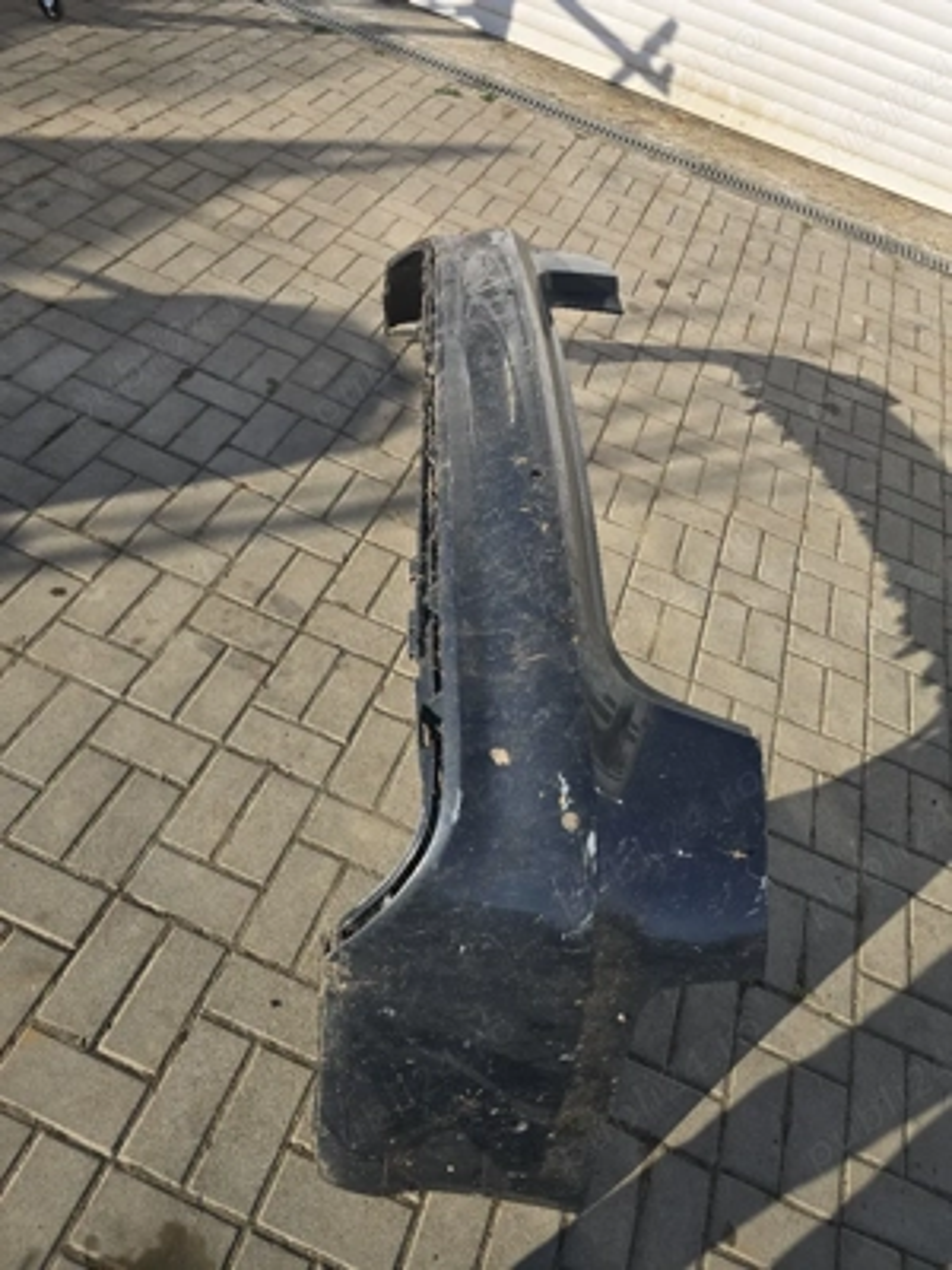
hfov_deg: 58.9
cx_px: 476
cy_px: 635
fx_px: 843
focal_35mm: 23
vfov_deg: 73.9
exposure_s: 1/588
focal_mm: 6.3
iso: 12
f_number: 1.7
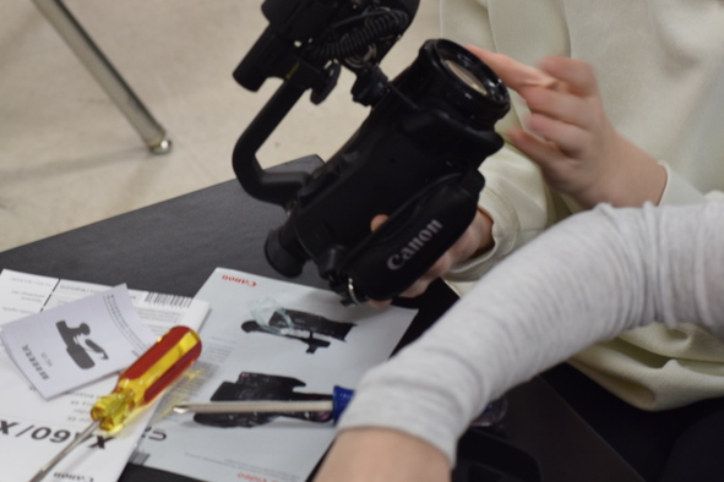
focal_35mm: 130
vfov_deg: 10.5
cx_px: 382
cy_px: 128
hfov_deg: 15.8
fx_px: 2614
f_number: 4.5
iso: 400
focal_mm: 50
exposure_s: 1/80
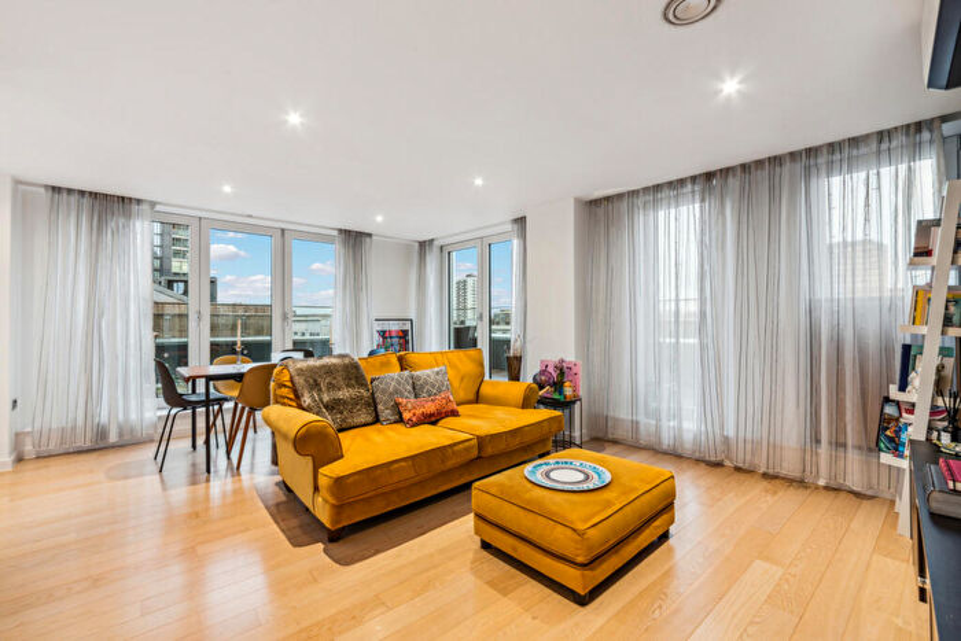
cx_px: 480
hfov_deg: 100.4
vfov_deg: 77.4
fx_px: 400
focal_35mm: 15
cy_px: 320
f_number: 11
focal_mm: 15
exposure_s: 1/5
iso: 400
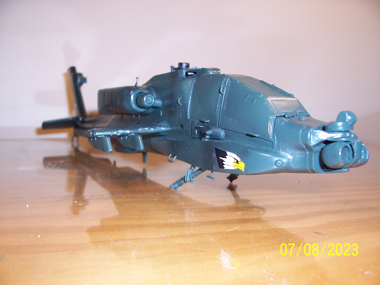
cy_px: 142
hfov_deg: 54.0
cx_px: 190
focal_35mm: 34
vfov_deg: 41.8
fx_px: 373
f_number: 2.7
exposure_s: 1/125
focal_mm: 5.6
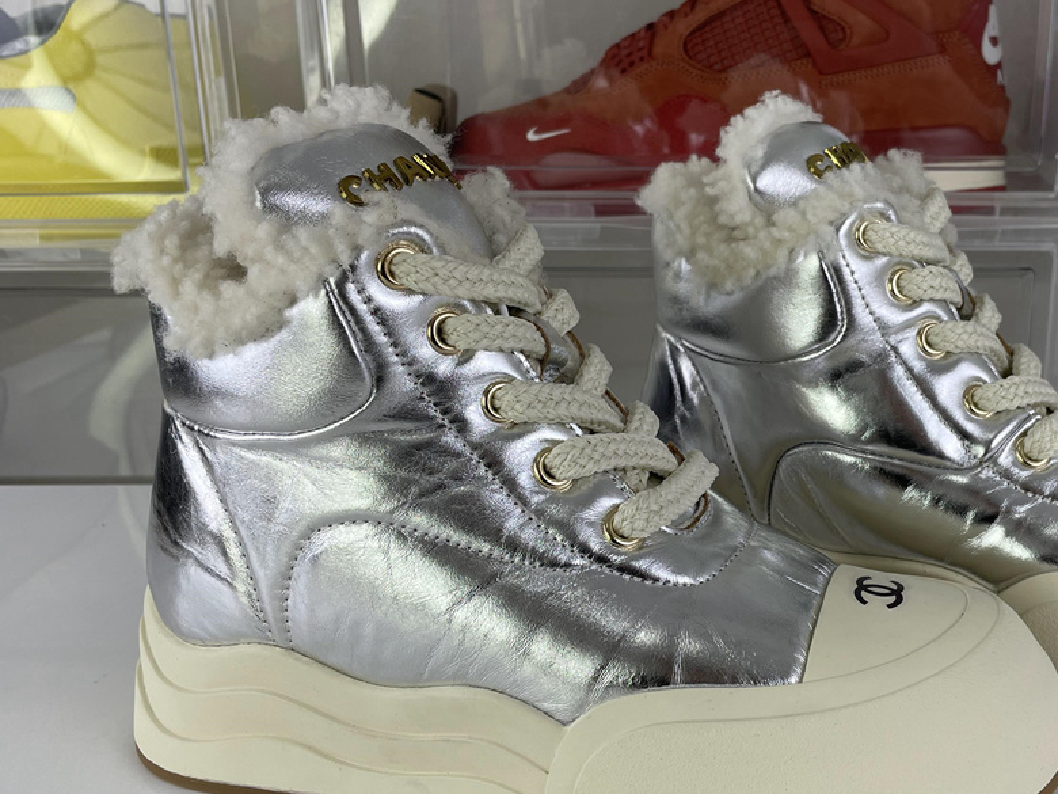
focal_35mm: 40
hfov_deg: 45.8
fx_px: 1223
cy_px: 456
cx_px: 731
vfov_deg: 35.9
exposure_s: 1/278
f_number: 1.6
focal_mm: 4.2
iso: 32
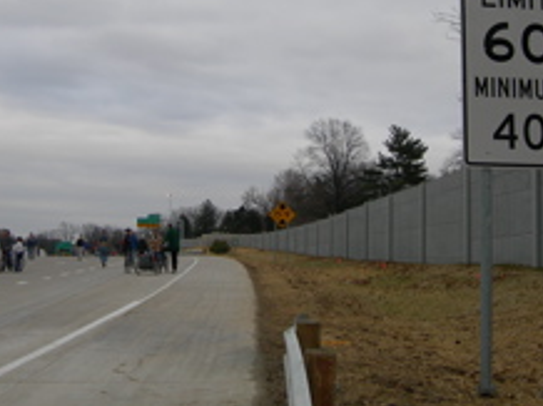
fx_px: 956
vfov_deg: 23.8
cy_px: 112
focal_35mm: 61
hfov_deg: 31.6
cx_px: 224
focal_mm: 7.8
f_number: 2.8
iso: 50
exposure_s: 1/167
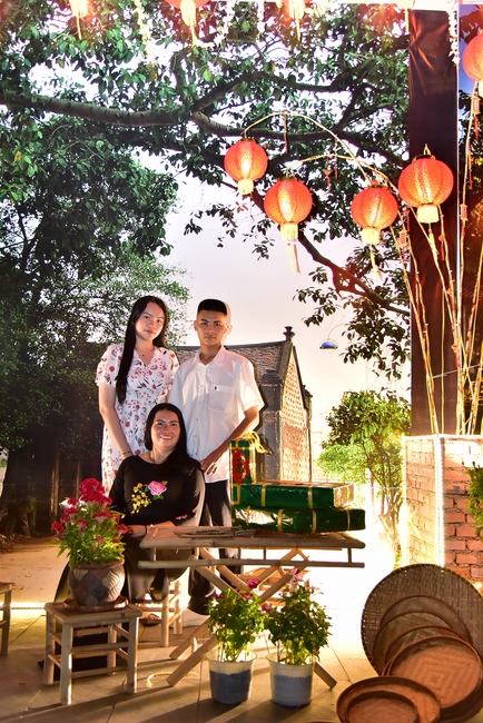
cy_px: 362
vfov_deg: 50.7
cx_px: 242
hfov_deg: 35.1
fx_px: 764
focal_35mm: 38
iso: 2000
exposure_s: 1/80
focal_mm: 38
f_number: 4
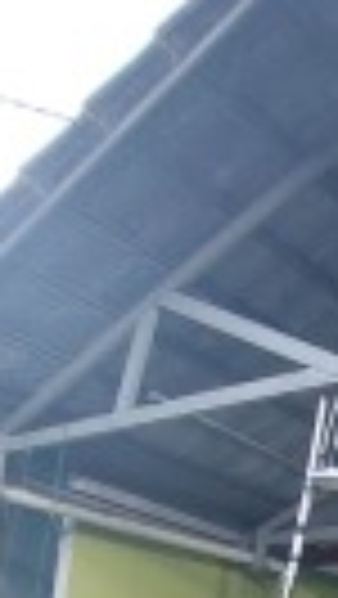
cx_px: 633
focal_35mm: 49
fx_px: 779
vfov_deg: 34.5
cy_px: 701
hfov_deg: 18.3
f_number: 2.2
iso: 400
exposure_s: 1/25
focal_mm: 1.74
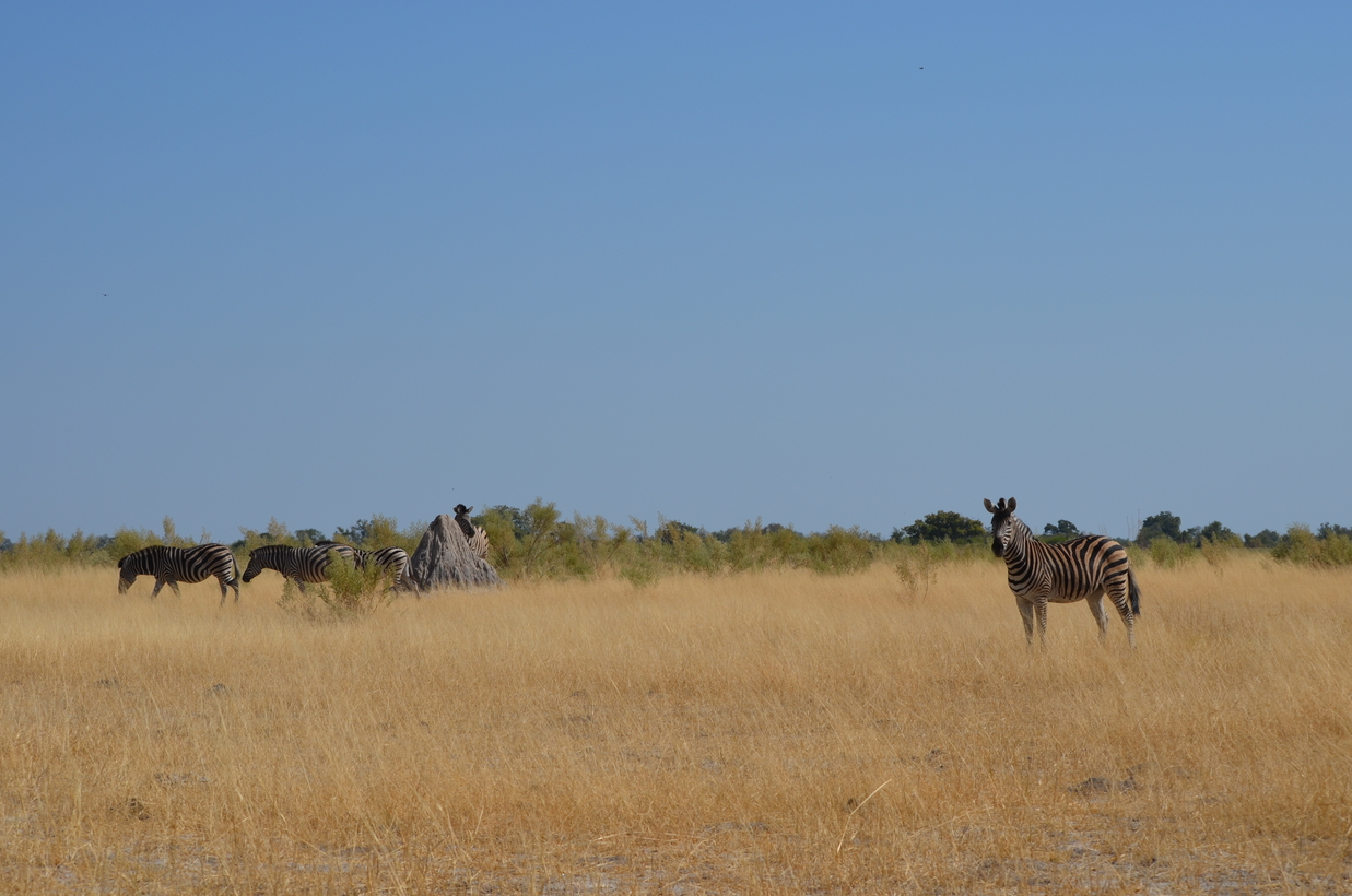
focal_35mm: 90
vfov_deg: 15.1
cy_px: 452
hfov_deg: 22.7
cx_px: 693
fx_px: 3374
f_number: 10
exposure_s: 1/400
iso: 100
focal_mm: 58
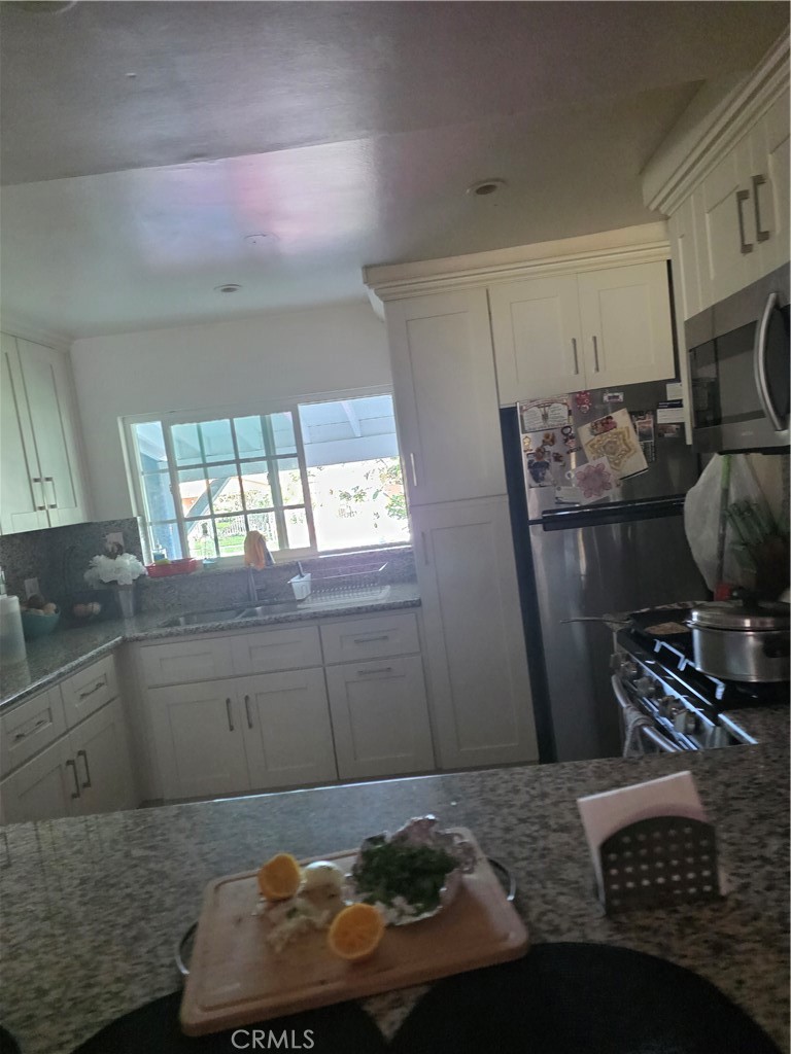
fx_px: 701
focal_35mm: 23
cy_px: 527
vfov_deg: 73.9
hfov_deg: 58.9
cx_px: 396
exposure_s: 1/120
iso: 800
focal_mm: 6.3
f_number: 1.7
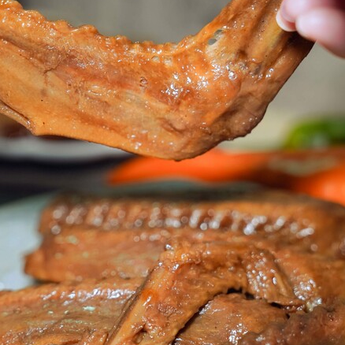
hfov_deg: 20.6
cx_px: 158
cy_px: 161
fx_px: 947
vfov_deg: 20.6
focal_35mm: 84
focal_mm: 51
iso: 250
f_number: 3.2
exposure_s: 1/60
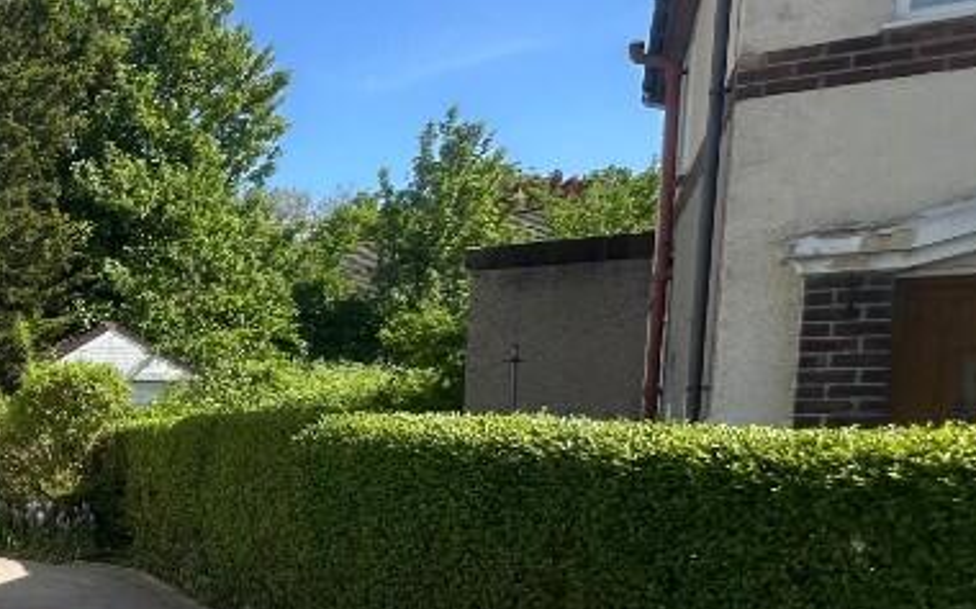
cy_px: 527
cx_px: -218
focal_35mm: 40
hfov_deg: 36.7
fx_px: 1063
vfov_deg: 30.8
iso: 50
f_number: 2.2
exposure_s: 1/2882
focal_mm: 2.22
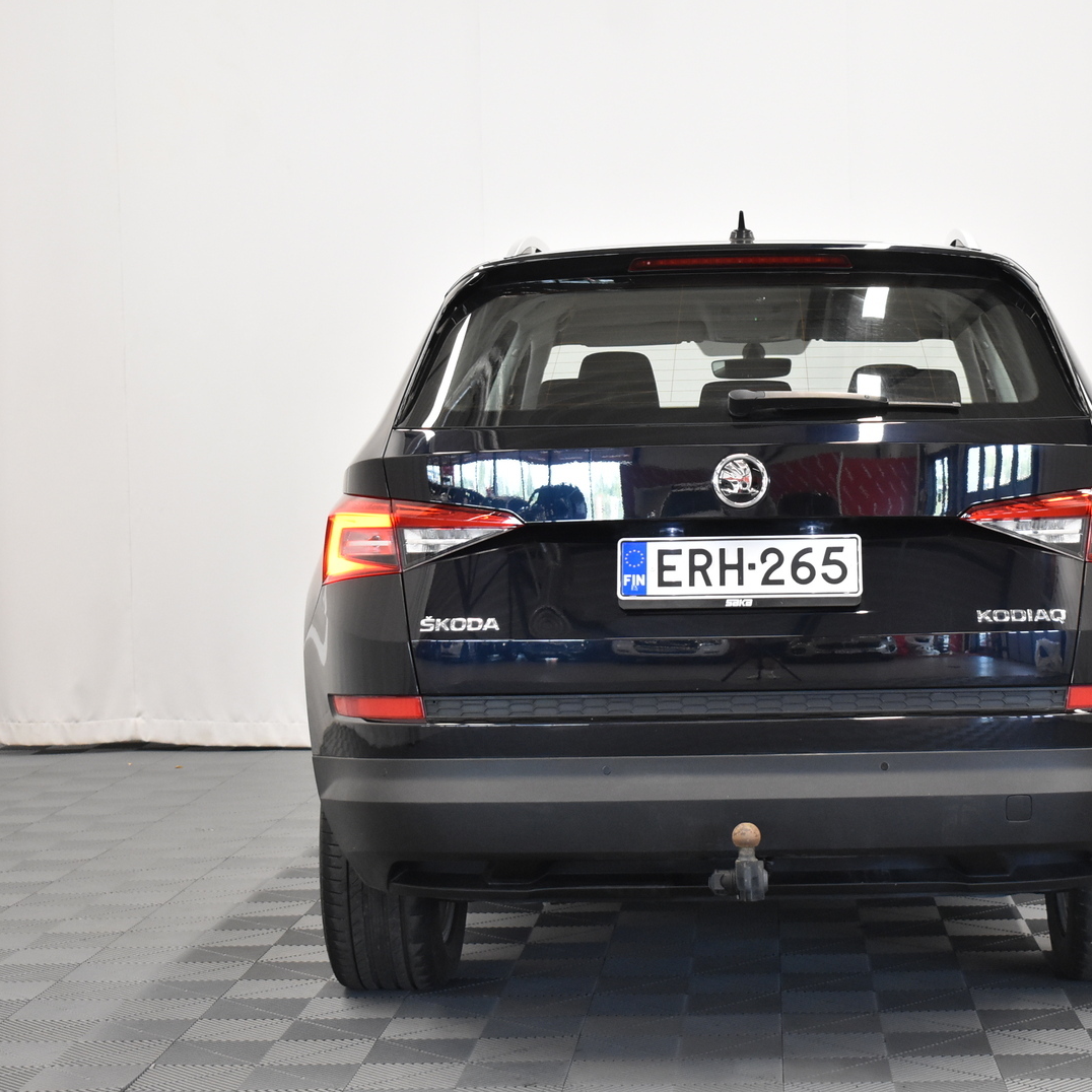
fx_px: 2463
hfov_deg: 24.8
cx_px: 751
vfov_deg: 25.0
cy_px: 546
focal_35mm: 69
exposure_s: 1/60
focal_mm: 36
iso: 2000
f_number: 4.8
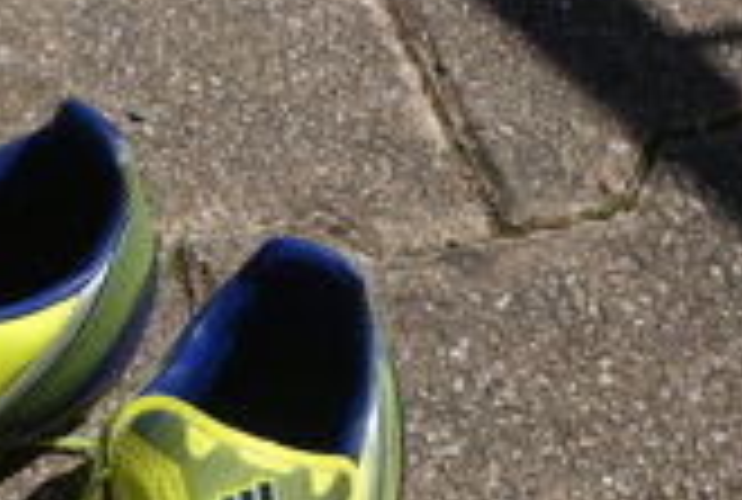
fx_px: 3151
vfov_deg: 9.0
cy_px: 507
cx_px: 67
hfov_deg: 13.3
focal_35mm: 152
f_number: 11
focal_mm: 35
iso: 100
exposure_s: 1/250
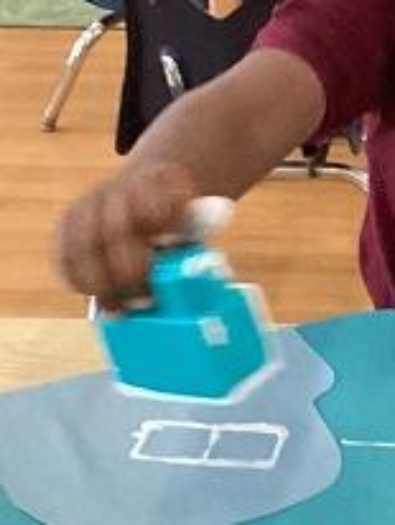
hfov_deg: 14.4
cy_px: 150
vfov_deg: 19.5
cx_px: 474
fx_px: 1518
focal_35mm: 100
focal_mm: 3.3
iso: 400
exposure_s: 1/33
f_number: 2.4
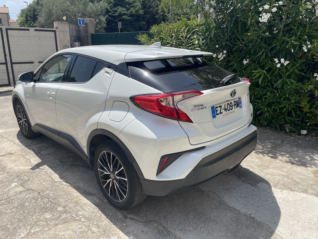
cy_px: 120
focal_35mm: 26
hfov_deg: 67.3
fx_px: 239
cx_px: 159
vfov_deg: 53.1
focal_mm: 4.2
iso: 32
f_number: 1.6
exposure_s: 1/3205
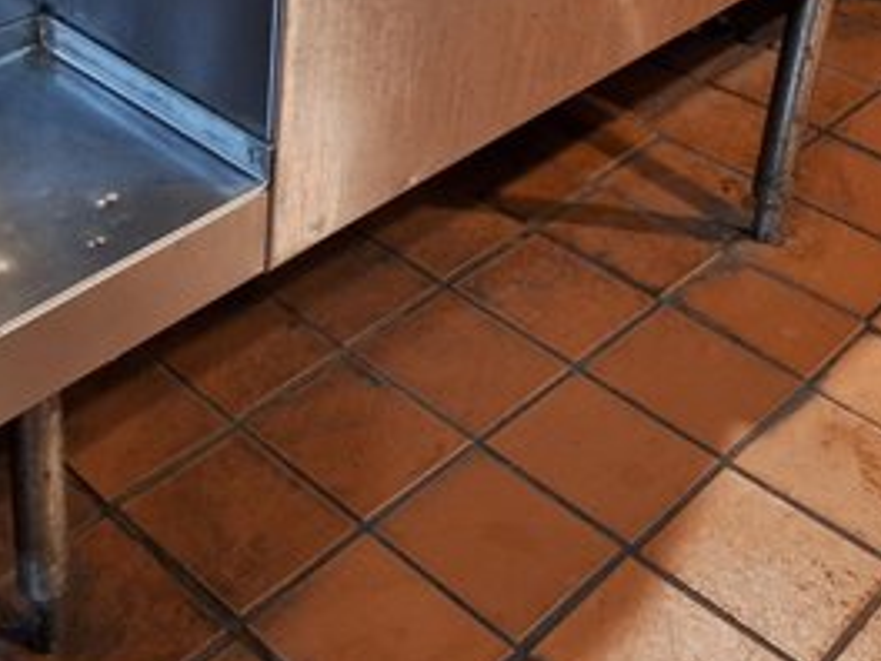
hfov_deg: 33.1
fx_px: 1400
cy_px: -105
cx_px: 85
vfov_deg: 24.4
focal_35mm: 55
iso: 500
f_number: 1.8
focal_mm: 5.54
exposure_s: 1/20
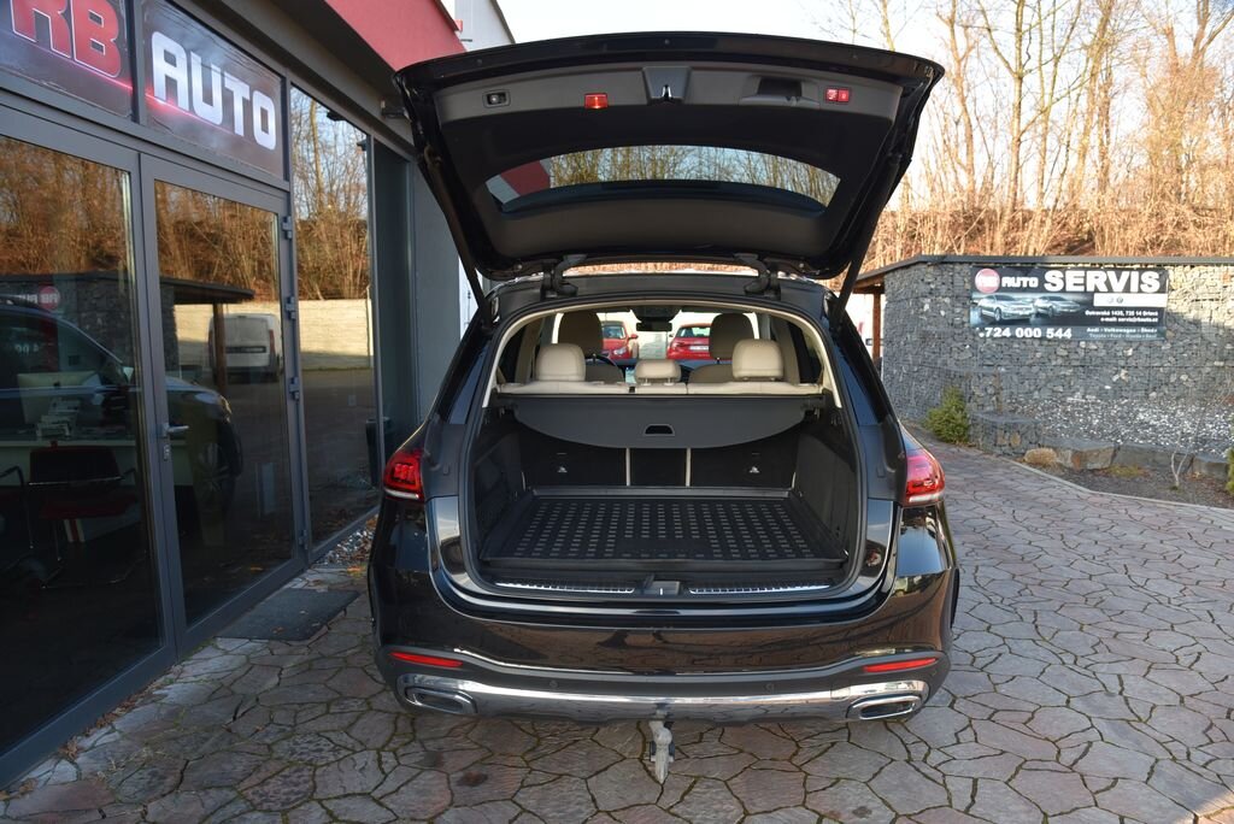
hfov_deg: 73.7
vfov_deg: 53.2
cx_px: 617
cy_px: 412
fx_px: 823
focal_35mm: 24
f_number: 6.3
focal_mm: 24
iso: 500
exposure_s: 1/160
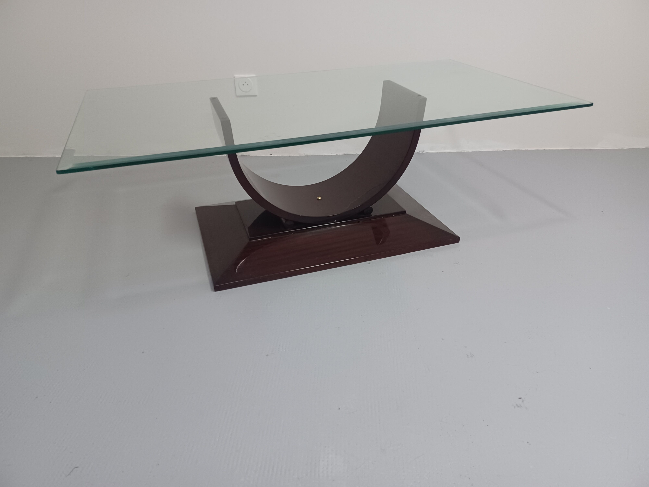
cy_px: 244
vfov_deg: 54.9
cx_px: 324
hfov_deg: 69.4
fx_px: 469
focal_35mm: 25
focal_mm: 4.6
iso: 400
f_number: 1.8
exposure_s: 1/25
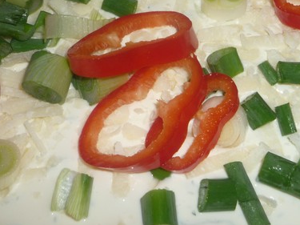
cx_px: 205
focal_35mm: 64
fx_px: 554
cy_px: 40
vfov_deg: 22.6
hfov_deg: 30.0
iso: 100
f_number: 4
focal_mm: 5.2
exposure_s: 1/30
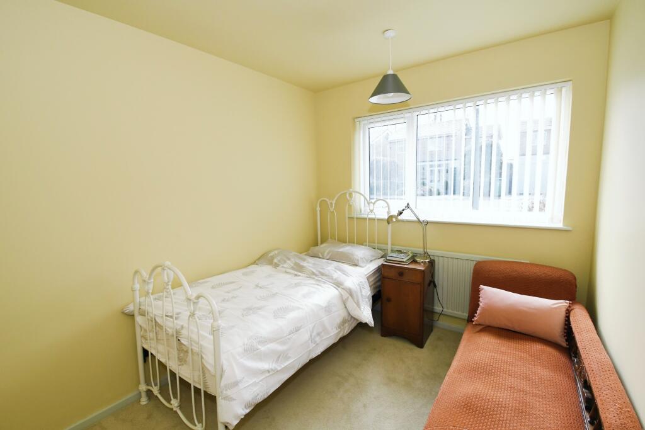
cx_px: 322
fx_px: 269
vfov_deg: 77.3
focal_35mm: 15
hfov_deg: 100.4
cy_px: 215
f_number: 7.1
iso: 800
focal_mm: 10
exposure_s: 1/100
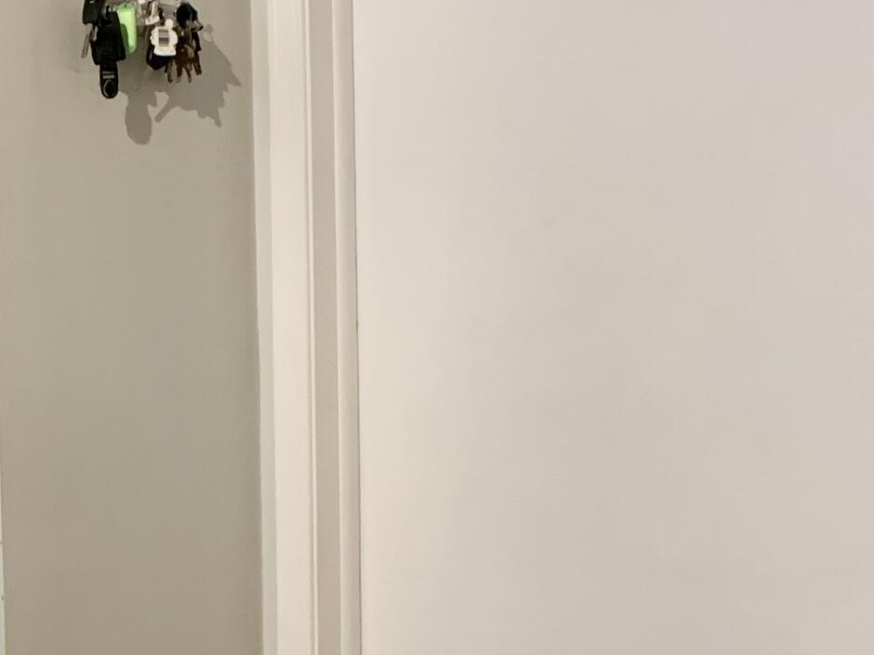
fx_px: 2096
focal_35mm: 83
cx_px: -62
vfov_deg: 17.8
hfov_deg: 22.4
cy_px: 343
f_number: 1.8
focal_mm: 4.25
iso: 160
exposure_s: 1/60
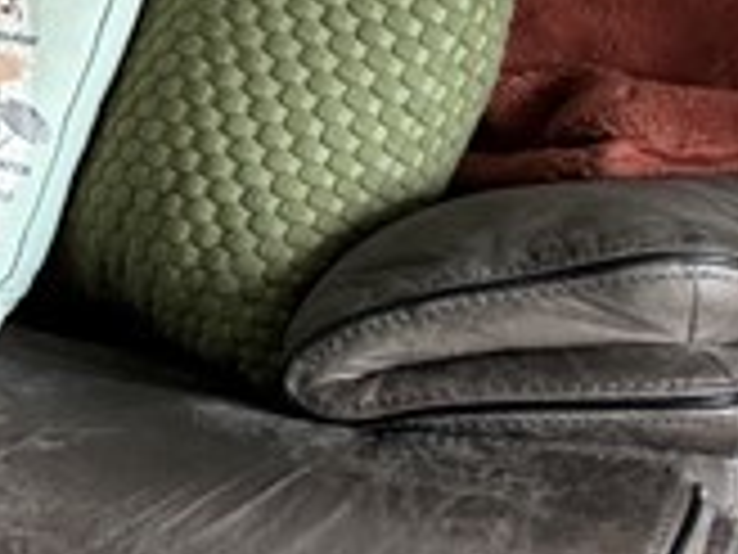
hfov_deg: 9.9
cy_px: -59
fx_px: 3198
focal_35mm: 150
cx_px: -1490
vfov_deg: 9.8
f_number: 1.78
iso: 250
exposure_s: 1/60
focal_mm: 6.86
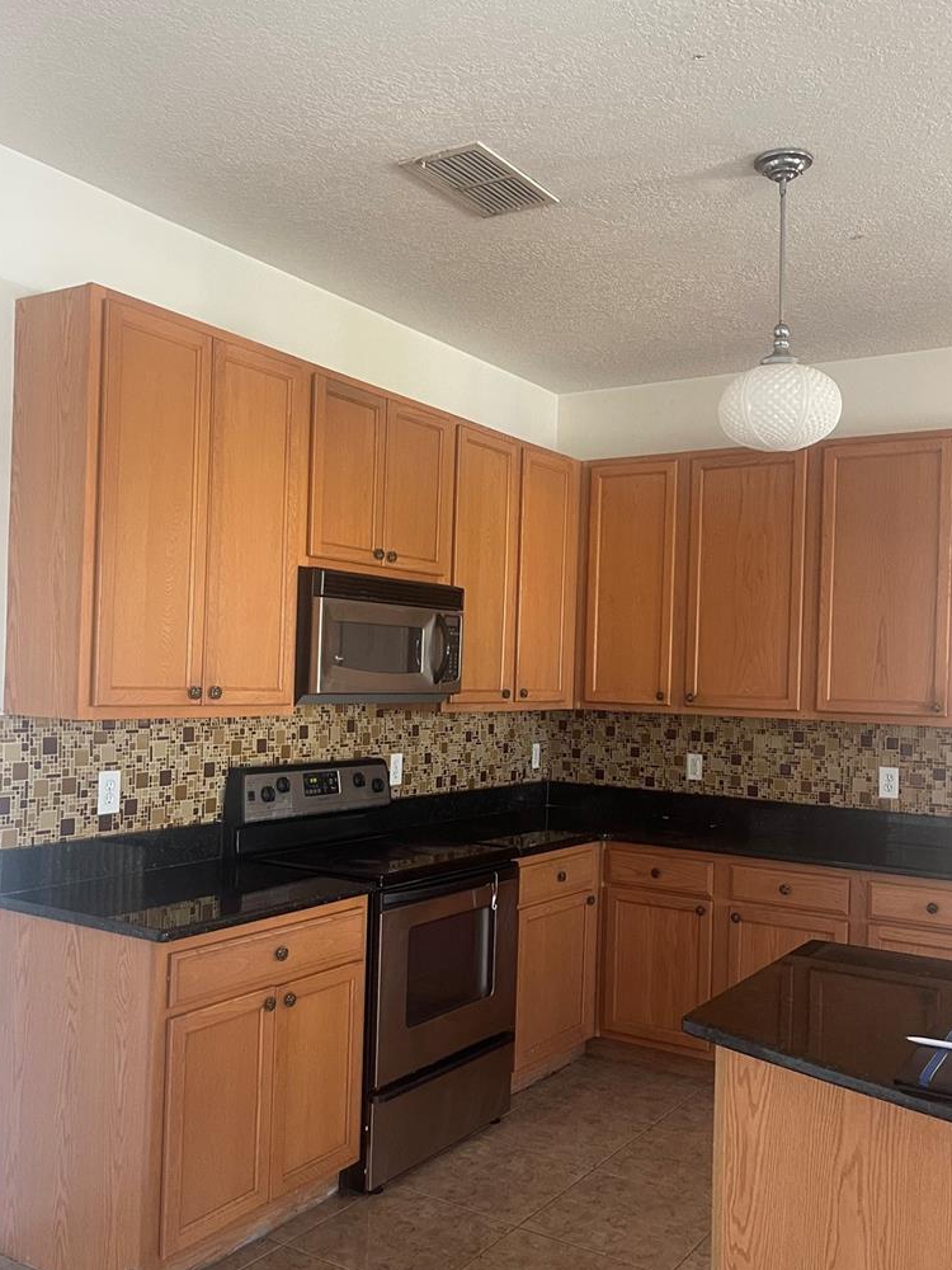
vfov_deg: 59.9
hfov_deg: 46.8
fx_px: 1100
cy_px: 677
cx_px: 493
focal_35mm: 30
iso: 250
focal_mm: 5.1
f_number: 1.6
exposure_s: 1/60
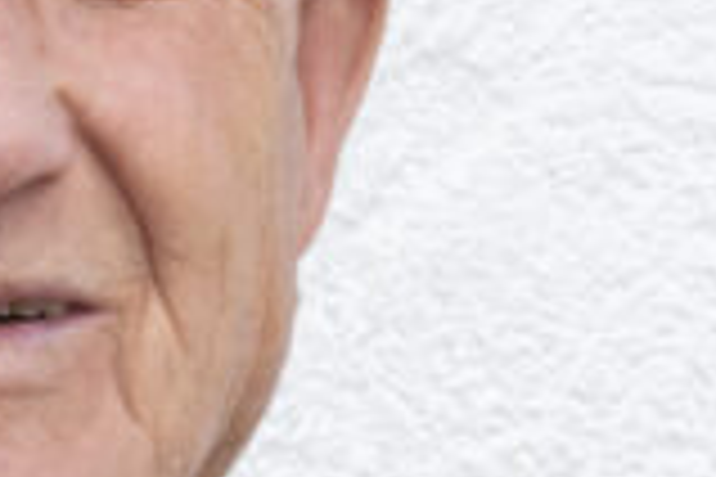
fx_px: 10799
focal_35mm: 543
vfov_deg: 2.5
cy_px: 765
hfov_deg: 3.8
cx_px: 297
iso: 200
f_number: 7.1
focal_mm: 48
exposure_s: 1/200
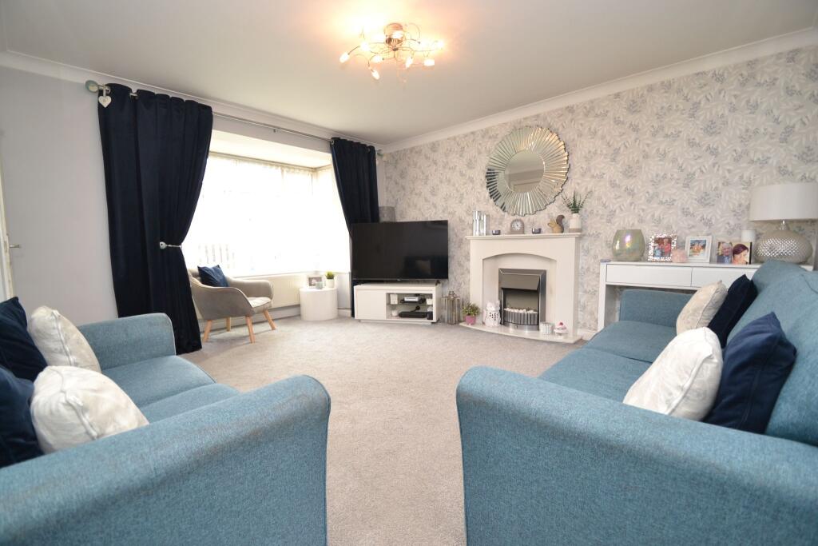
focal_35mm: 15
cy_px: 273
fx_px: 341
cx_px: 409
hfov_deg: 100.4
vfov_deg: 77.3
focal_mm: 10
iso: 500
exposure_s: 1/60
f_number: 3.5
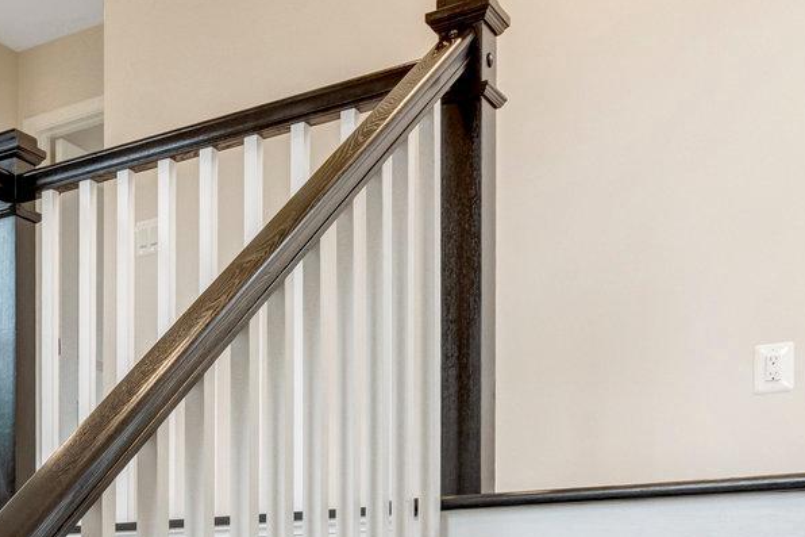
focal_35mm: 55
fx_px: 1229
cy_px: 677
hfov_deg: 32.6
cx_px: -39
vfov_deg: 22.3
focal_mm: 16
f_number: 8
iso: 1250
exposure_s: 1/200
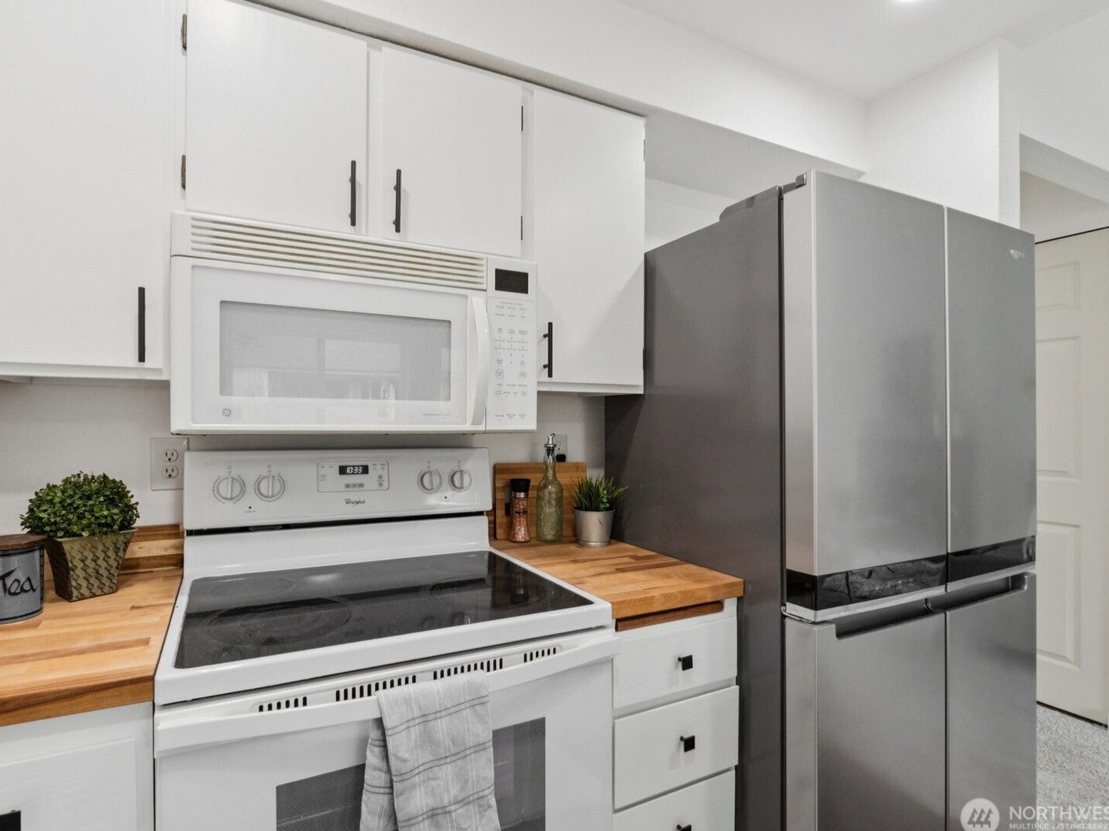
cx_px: 495
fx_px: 545
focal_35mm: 17
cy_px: 412
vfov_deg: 74.7
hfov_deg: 90.7
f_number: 9
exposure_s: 1/8
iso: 250
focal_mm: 10
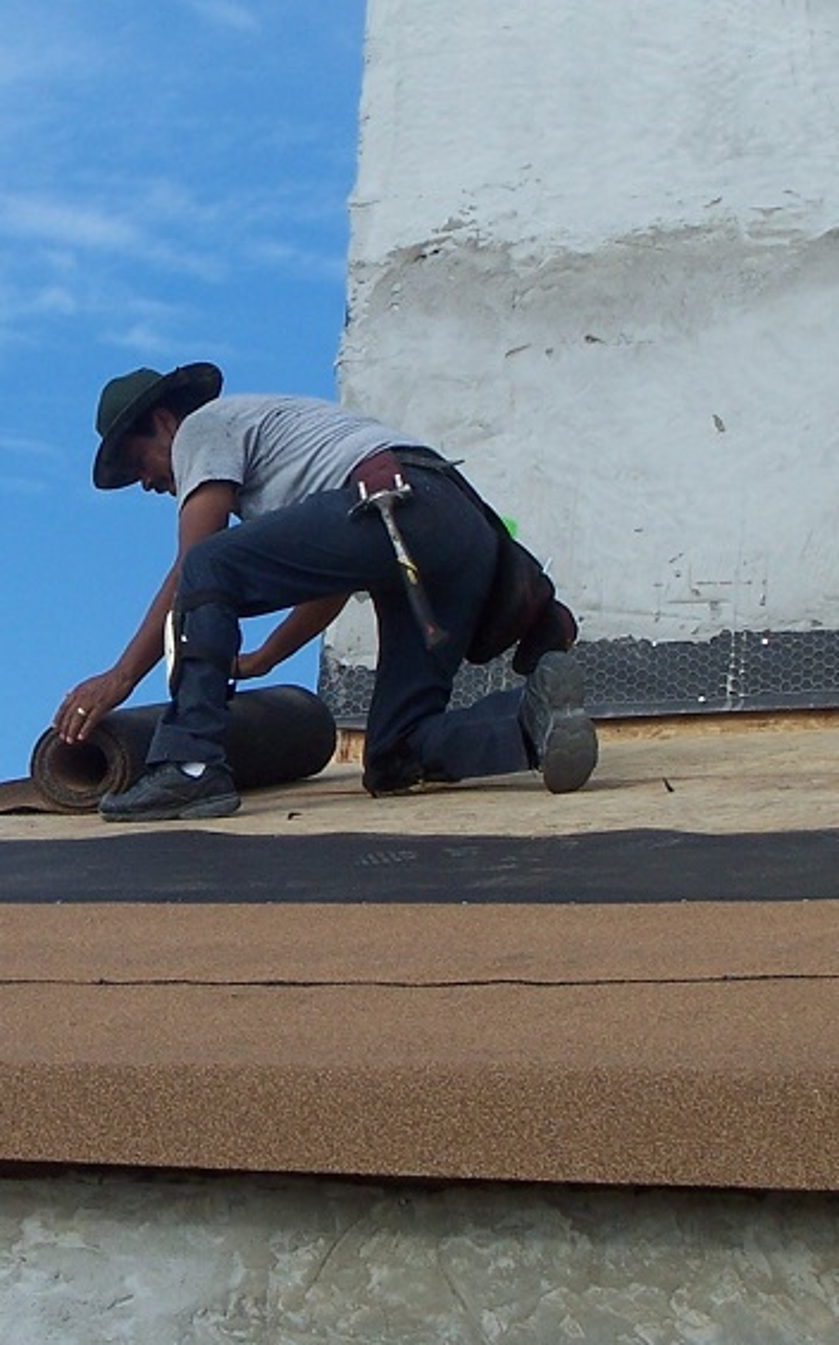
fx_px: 4761
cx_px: 114
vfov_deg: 16.1
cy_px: 601
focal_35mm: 130
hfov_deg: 10.0
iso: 80
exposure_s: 1/500
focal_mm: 12.3
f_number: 4.8
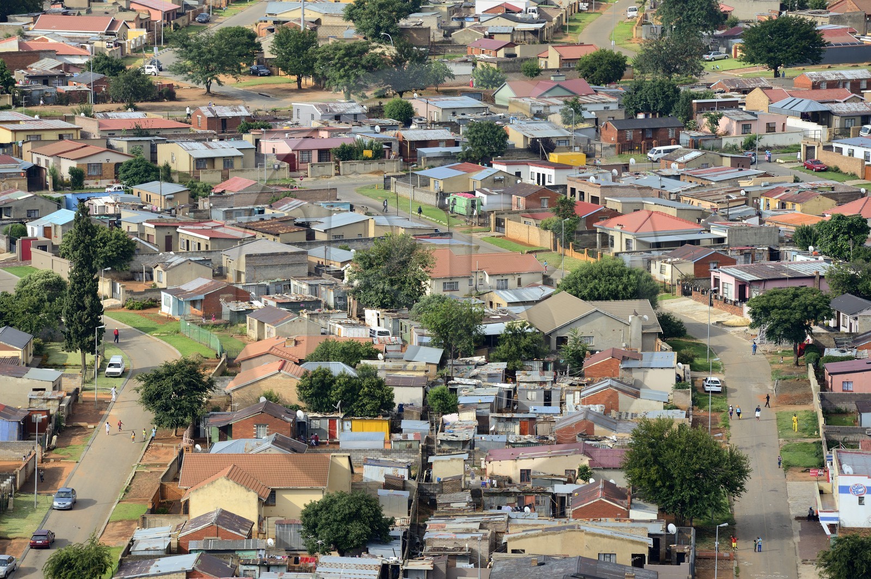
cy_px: 290
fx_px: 4835
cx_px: 436
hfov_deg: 10.3
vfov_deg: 6.9
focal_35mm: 200
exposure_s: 1/320
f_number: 8
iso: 200
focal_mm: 200
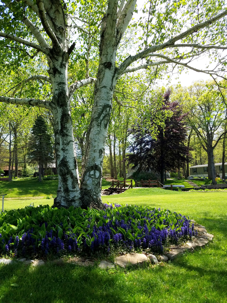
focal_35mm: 26
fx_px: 227
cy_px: 152
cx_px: 114
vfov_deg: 67.3
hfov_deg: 53.1
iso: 50
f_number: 1.7
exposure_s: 1/1676
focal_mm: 4.2
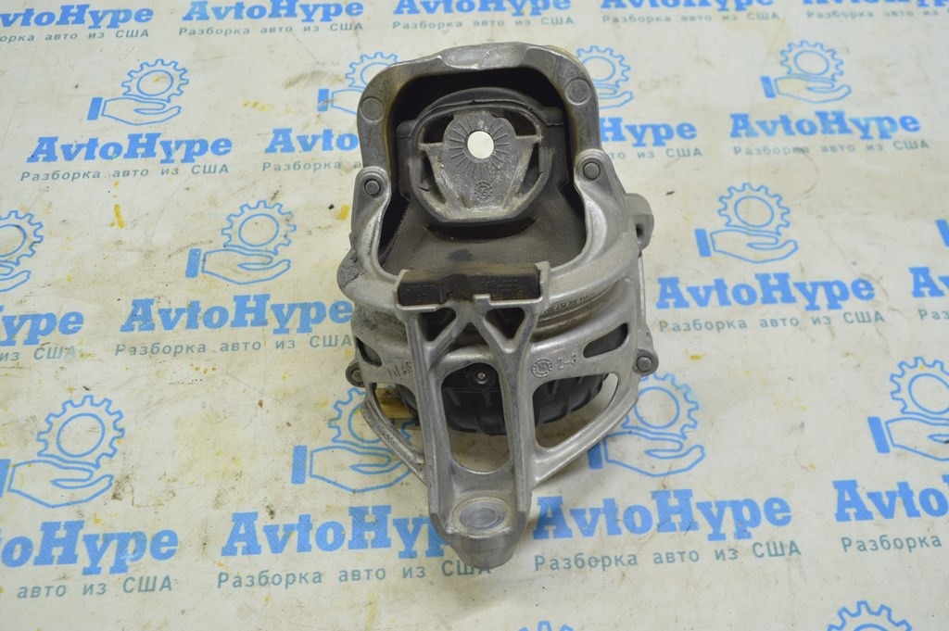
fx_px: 790
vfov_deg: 43.5
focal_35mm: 30
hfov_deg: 62.0
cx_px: 474
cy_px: 316
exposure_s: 1/20
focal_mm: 20
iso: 400
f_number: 5.6
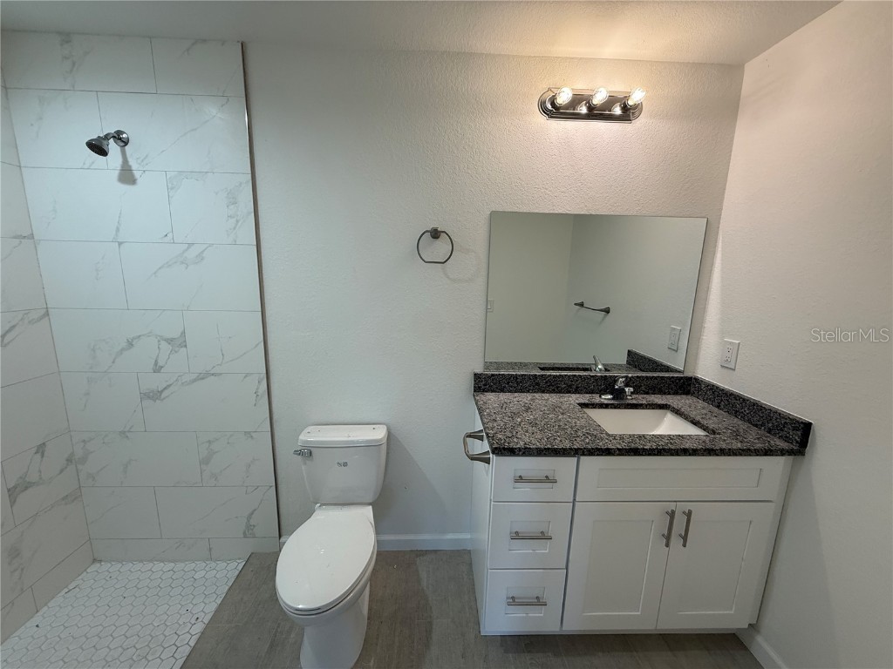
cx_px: 446
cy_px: 334
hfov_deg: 102.1
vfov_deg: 85.7
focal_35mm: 14
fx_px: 361
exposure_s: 1/120
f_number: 2.2
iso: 125
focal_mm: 2.22
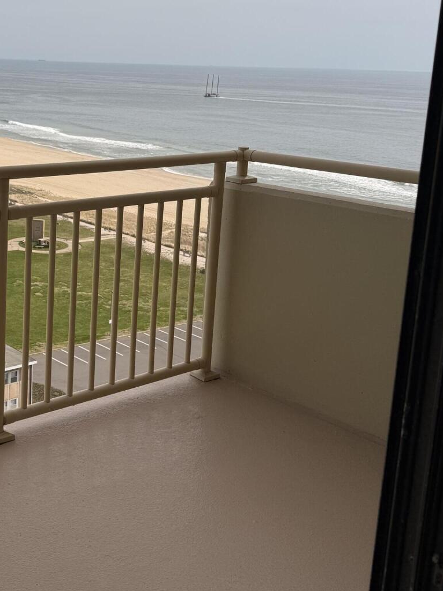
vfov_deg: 40.1
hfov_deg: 30.0
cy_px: 218
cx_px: 71
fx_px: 802
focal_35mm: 47
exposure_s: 1/8130
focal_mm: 6.76
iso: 80
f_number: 1.78
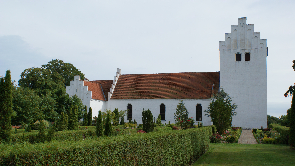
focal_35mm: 41
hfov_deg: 49.4
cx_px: 148
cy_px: 85
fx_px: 321
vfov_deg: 29.0
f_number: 11
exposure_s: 1/160
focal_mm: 26
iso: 100
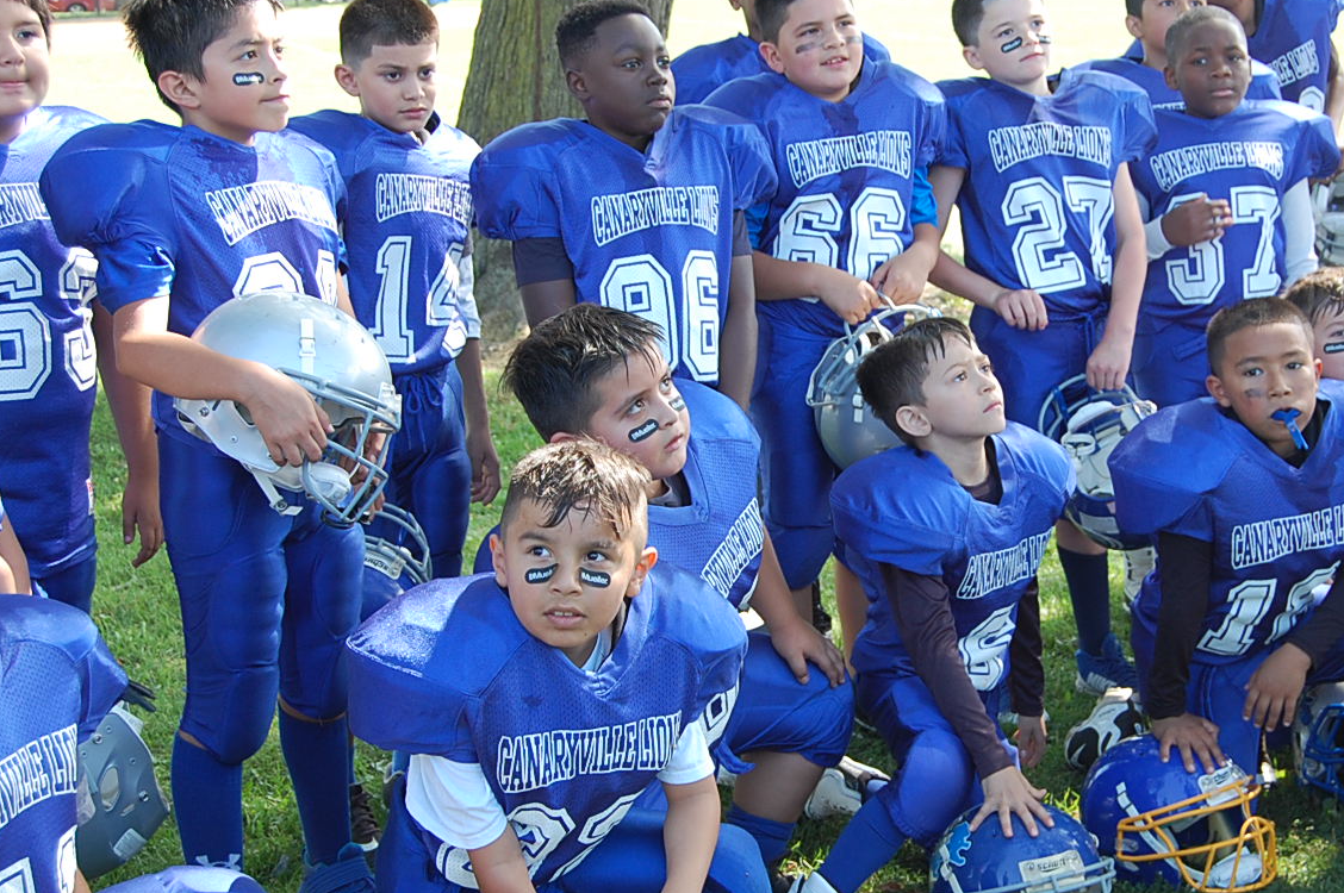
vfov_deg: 21.2
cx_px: 830
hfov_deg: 31.3
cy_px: 463
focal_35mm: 64
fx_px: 2387
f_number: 5.6
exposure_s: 1/125
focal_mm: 32
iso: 320
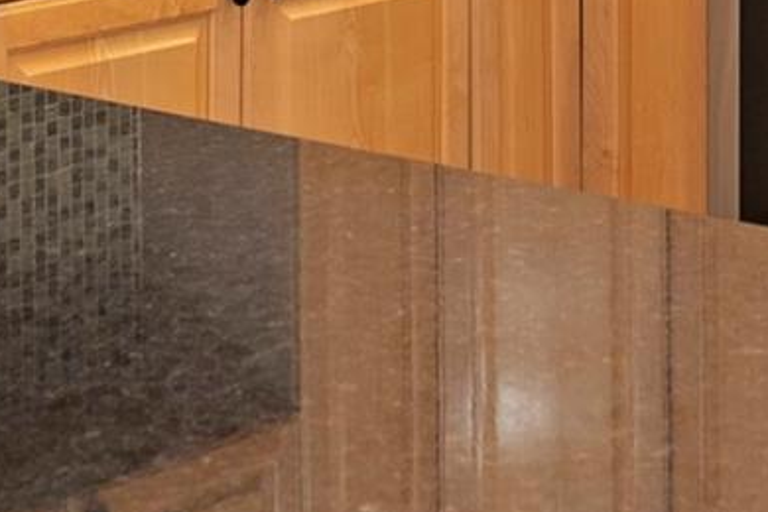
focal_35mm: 147
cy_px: -604
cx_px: 351
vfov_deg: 8.7
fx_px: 3136
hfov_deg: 14.0
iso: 640
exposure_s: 1/6
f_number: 8
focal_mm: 28
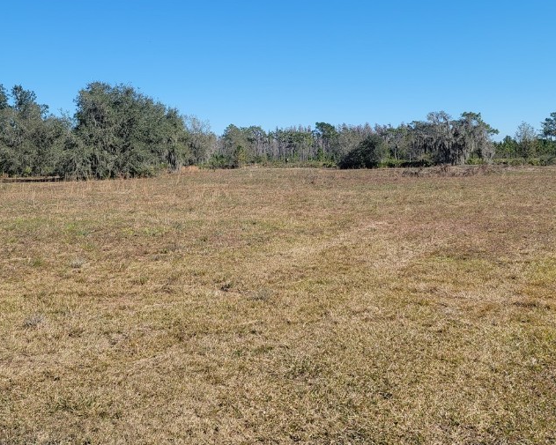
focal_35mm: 38
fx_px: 625
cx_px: 266
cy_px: 122
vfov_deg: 38.3
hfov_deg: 47.9
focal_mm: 6.7
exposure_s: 1/805
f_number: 1.8
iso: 16
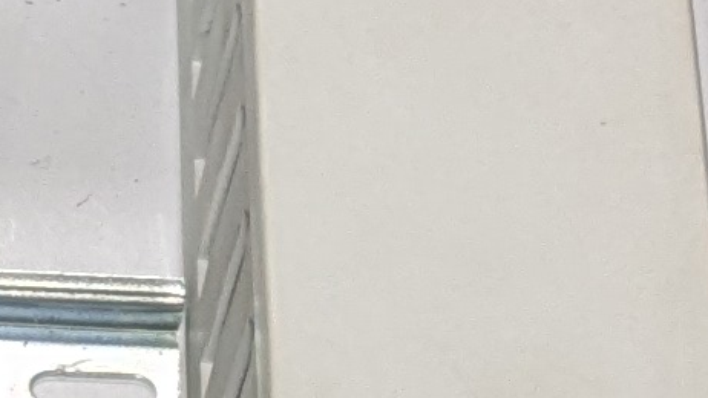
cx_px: -1077
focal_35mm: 273
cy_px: 926
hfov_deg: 7.3
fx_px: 5126
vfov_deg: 4.4
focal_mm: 5.43
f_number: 1.89
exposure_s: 1/40
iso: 127
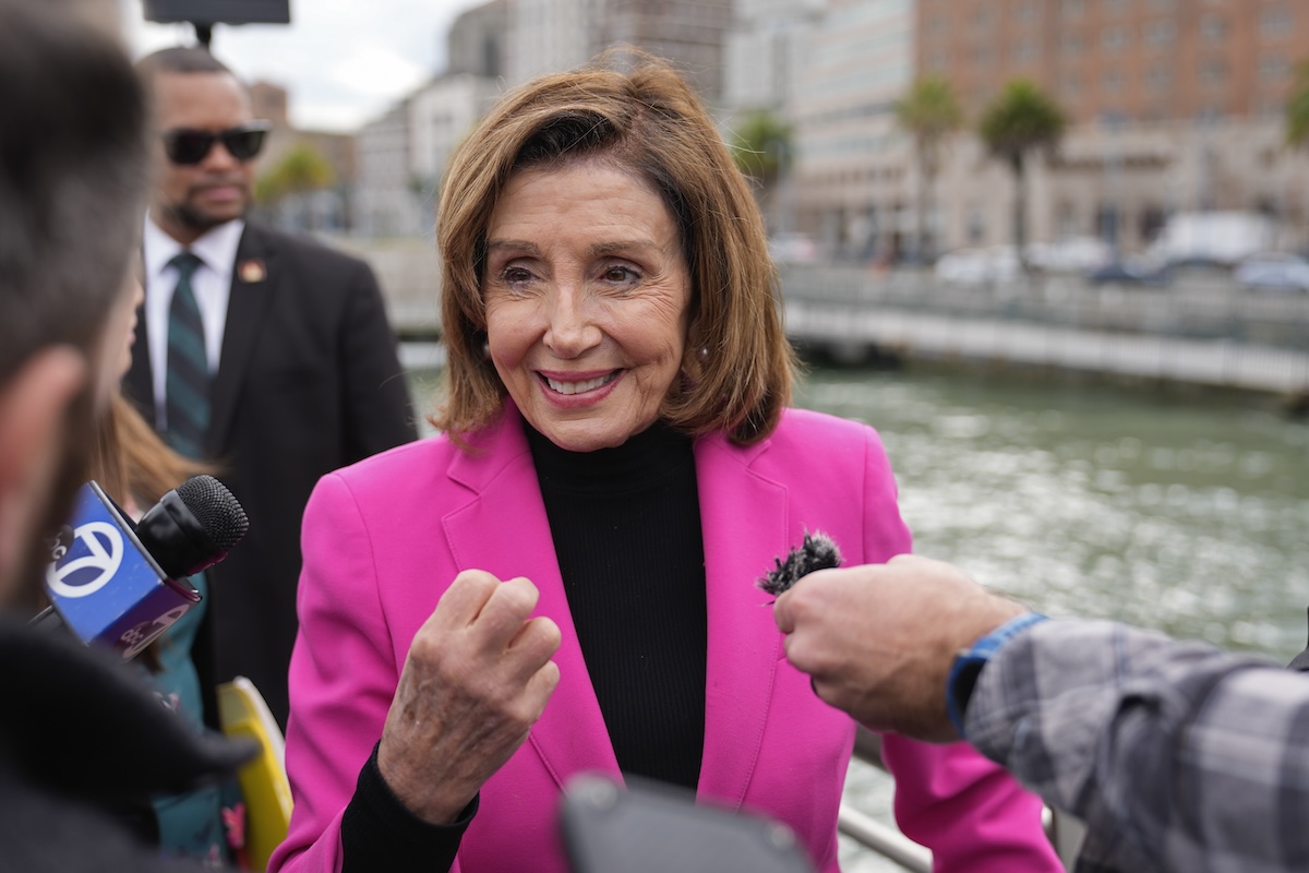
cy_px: 436
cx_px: 654
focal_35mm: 41
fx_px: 1491
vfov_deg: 32.6
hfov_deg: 47.4
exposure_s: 1/1250
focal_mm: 41
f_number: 2.8
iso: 250
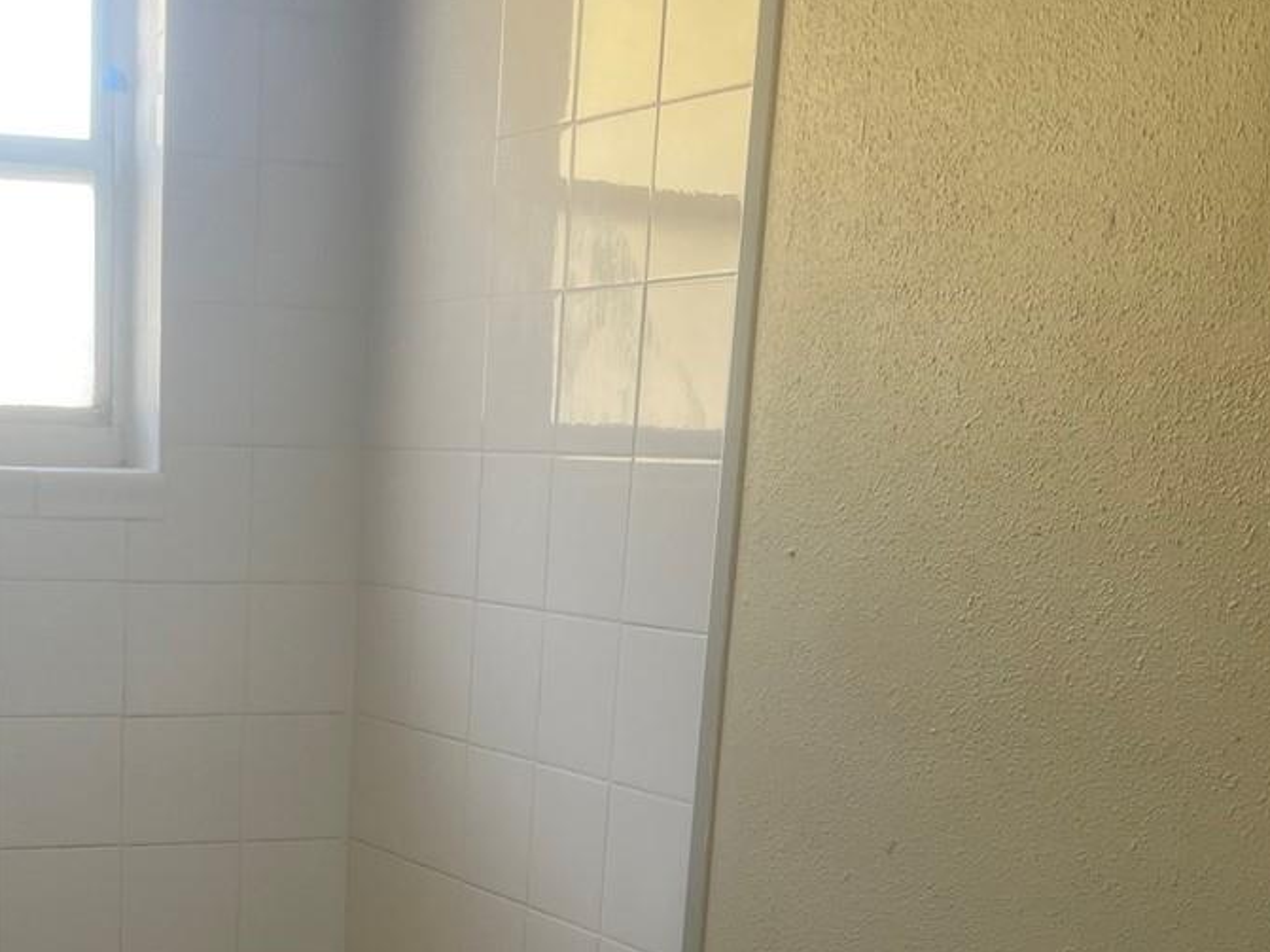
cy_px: 1064
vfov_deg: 22.3
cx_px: 269
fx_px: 2274
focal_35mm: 62
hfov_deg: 30.5
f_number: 1.5
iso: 100
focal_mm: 5.7
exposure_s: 1/121
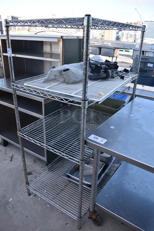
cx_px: 77
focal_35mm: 27
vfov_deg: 67.3
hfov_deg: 48.0
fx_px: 173
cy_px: 116
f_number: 6.3
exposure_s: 1/200
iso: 200
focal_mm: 18
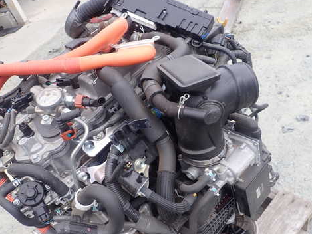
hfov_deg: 56.7
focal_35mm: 32
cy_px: 130
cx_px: 142
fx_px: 288
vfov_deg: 44.1
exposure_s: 1/125
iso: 100
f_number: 2.8
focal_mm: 4.5
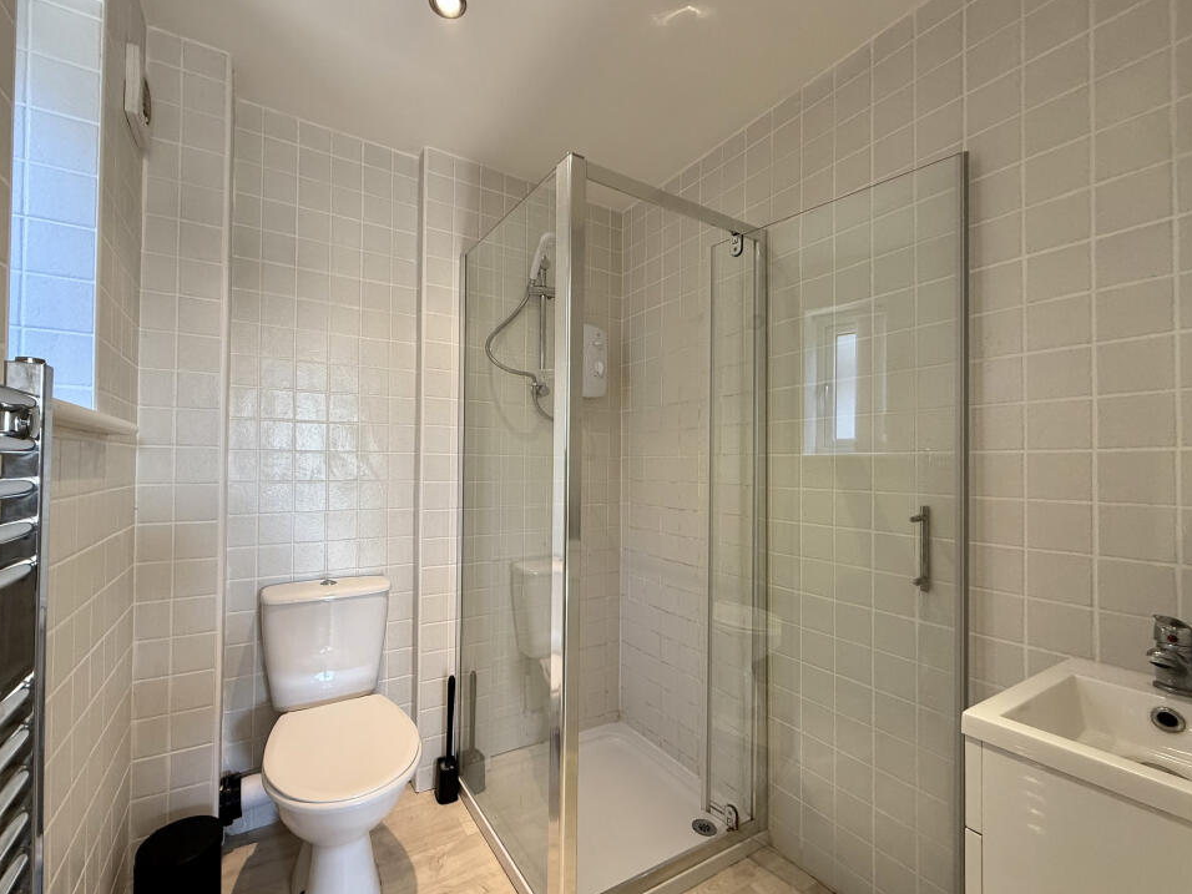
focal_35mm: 15
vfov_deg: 81.7
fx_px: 517
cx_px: 559
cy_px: 456
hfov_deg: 98.0
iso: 125
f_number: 2.2
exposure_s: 1/100
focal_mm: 2.22
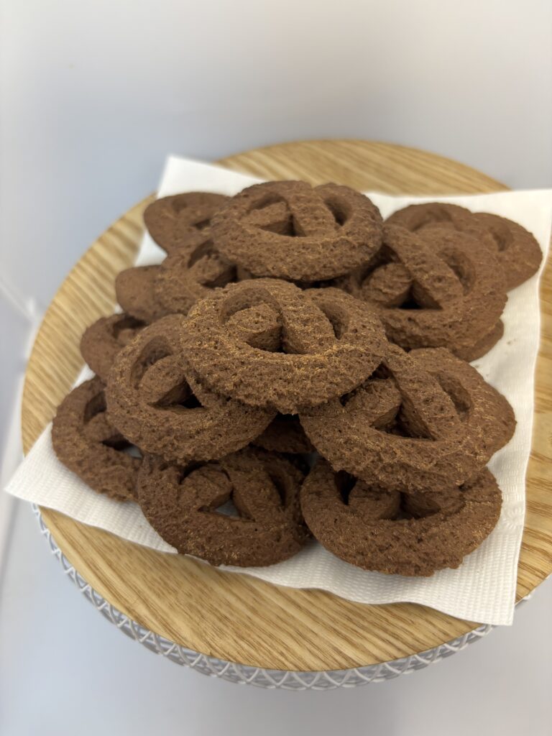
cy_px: 368
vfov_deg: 67.3
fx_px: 553
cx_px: 276
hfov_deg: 53.1
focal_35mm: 26
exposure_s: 1/60
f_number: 1.6
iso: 160
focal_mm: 5.96
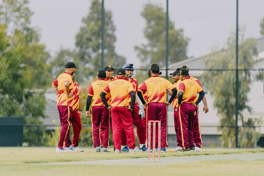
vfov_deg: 2.3
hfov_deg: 3.4
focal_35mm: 600
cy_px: 88
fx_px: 4400
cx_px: 132
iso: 500
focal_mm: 600
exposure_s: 1/1000
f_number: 6.3
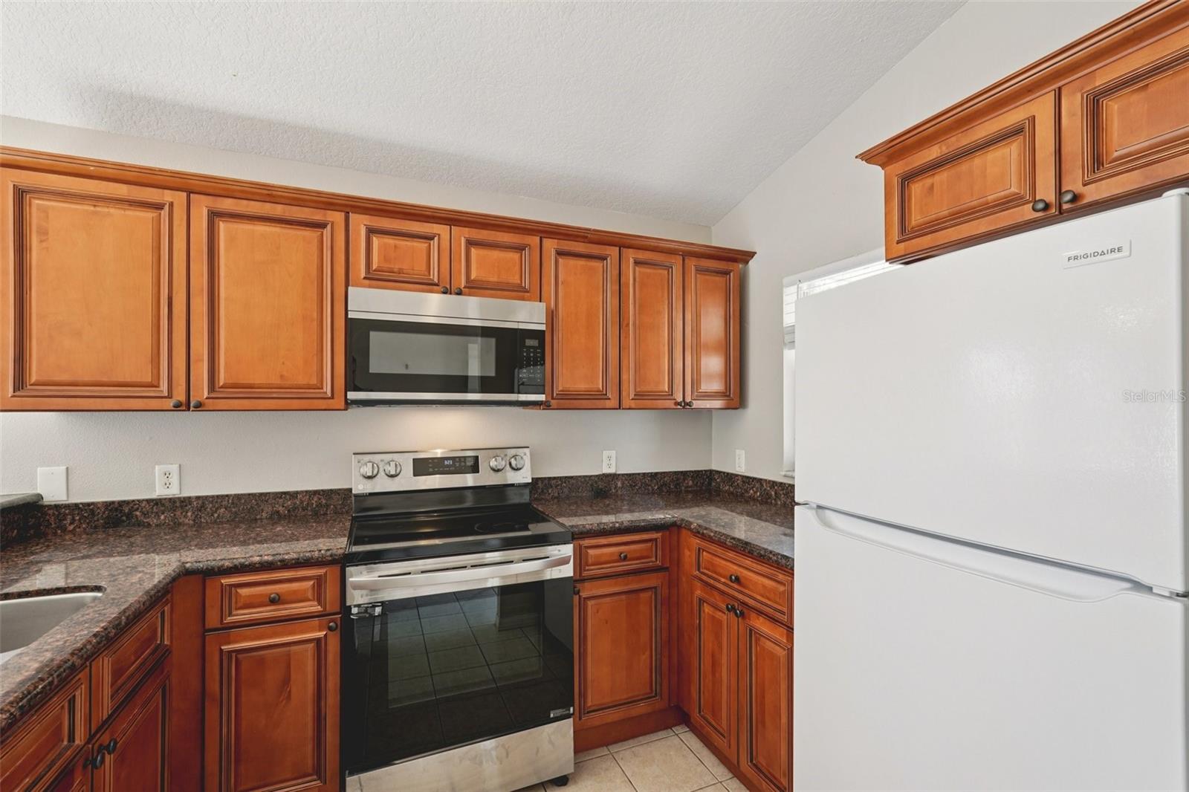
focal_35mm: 16
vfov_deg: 73.7
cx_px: 594
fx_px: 528
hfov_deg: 96.7
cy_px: 396
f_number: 8
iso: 400
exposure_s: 1/15
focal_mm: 16
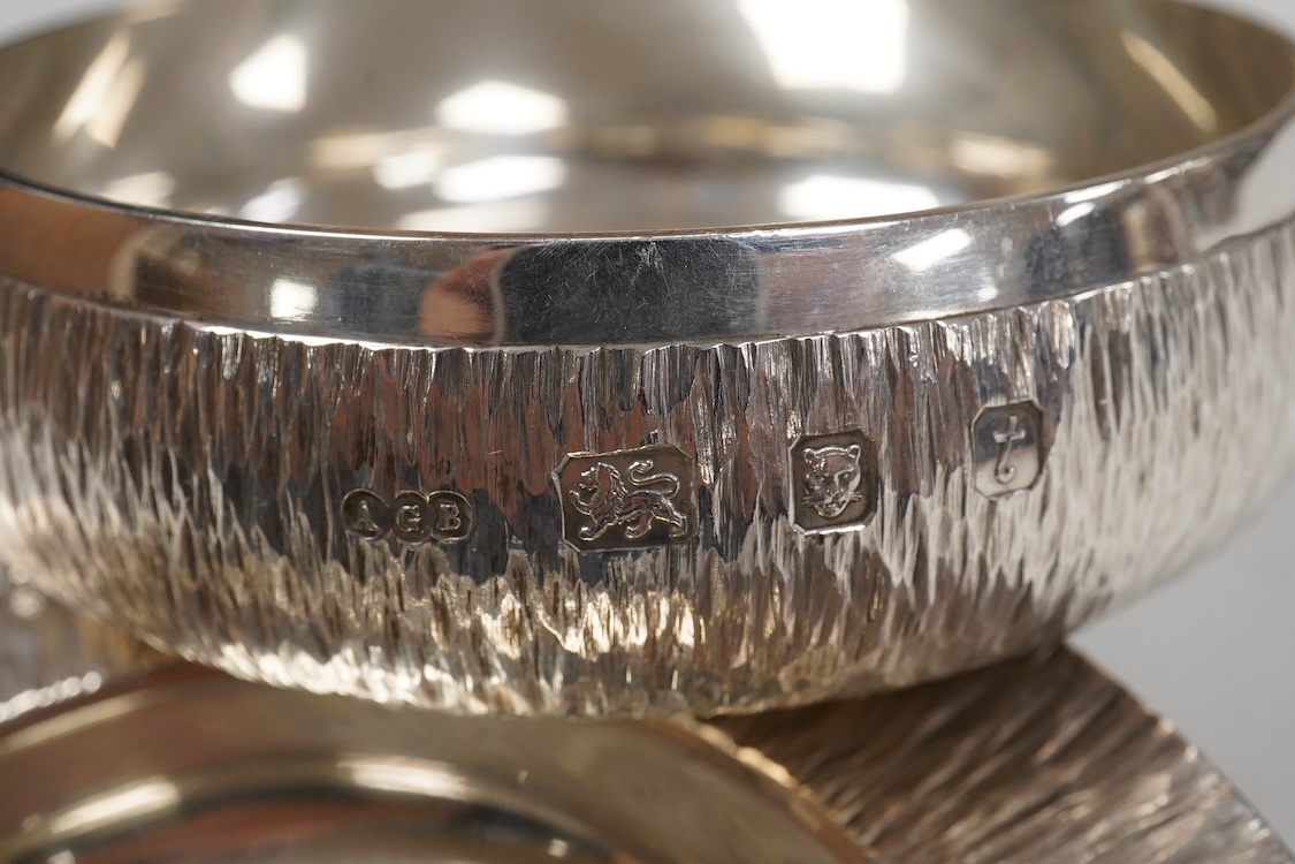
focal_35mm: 45
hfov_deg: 43.6
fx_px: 1619
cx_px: 648
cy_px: 432
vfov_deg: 29.9
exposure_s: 1/100
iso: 2500
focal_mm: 30
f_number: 18
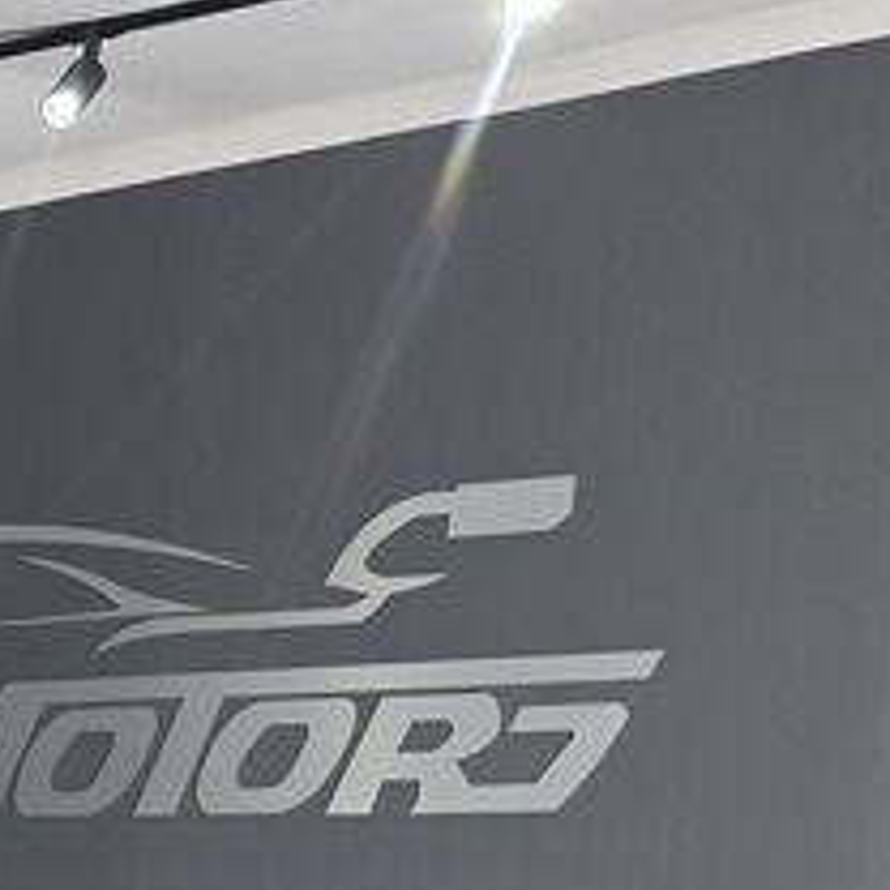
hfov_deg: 13.6
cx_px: -1112
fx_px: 2909
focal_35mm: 100
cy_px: 1399
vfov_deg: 15.8
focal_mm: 6.3
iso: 100
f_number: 1.7
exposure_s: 1/100
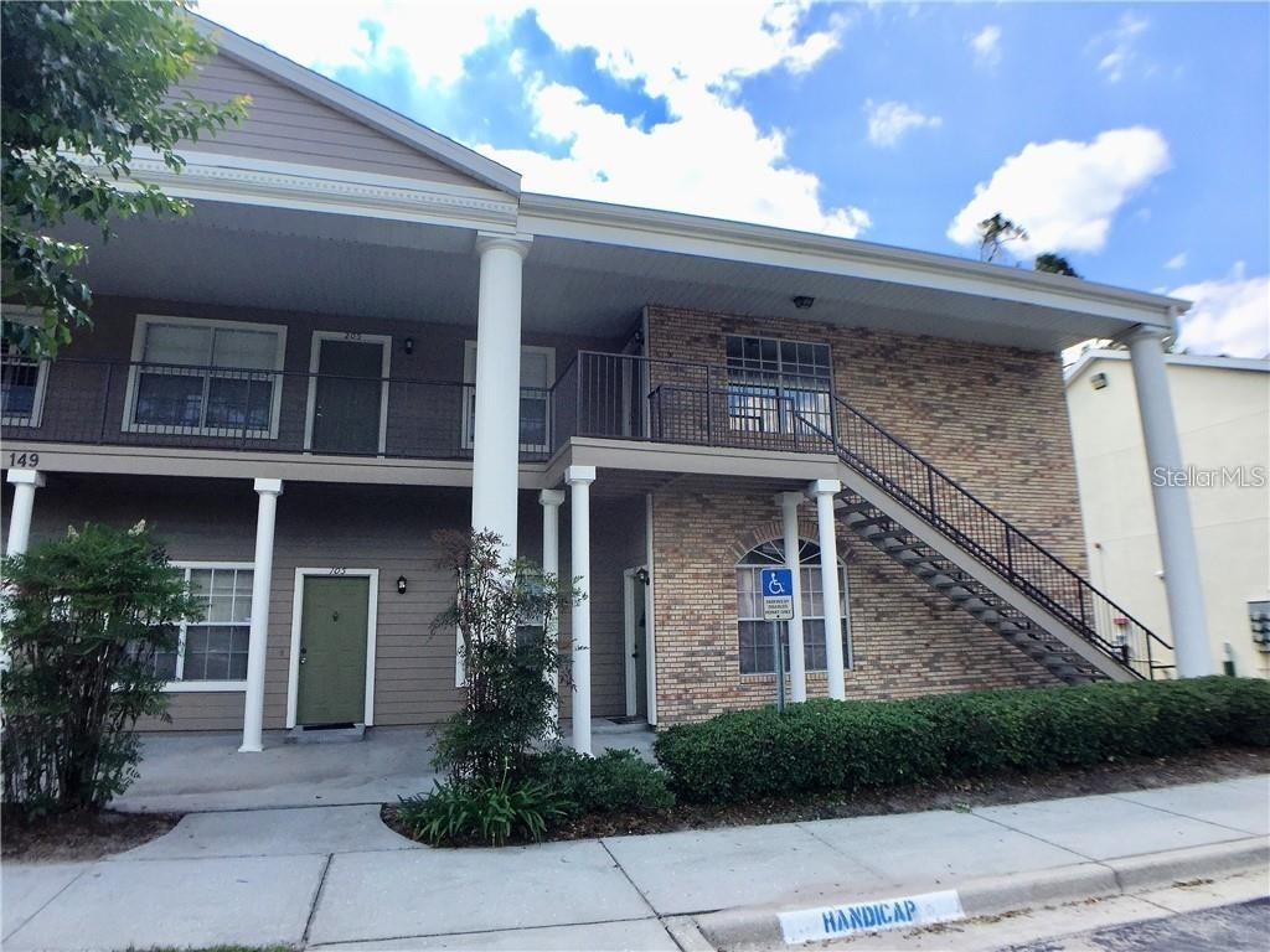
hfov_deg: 61.7
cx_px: 635
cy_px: 476
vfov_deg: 48.2
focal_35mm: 29
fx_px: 1064
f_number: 2.2
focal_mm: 4.15
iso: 32
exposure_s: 1/1276
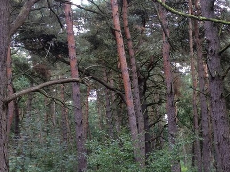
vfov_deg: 20.8
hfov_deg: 27.5
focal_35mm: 70
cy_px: 130
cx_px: 170
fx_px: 465
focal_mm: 3.3
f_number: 2.4
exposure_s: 1/50
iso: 32
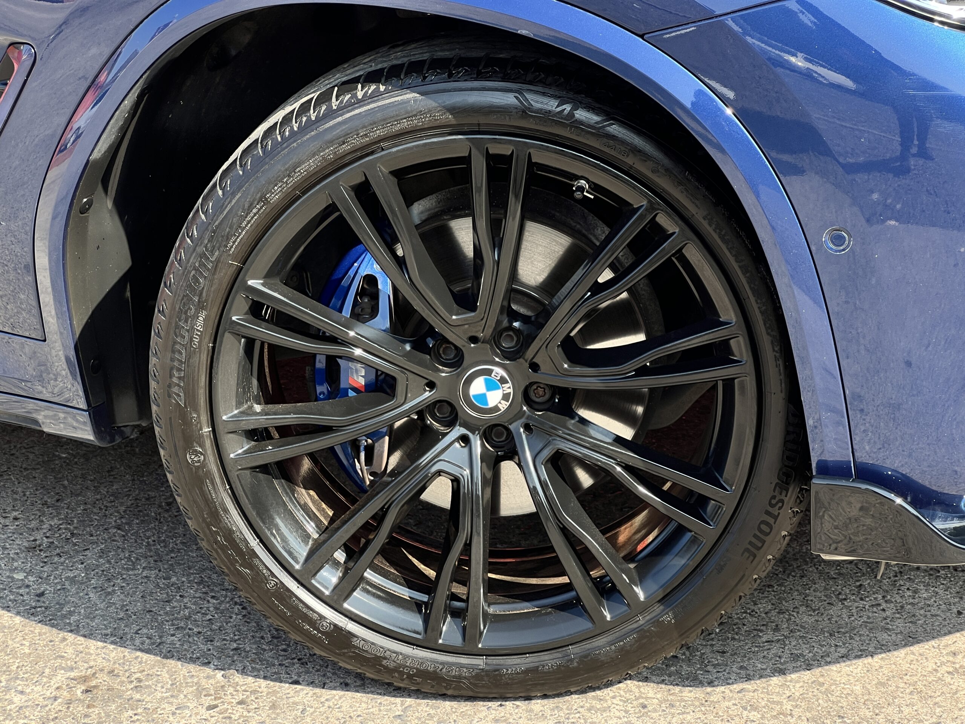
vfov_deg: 19.1
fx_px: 2147
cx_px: 482
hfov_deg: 25.3
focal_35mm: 77
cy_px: 362
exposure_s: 1/126
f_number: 2.8
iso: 32
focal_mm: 9
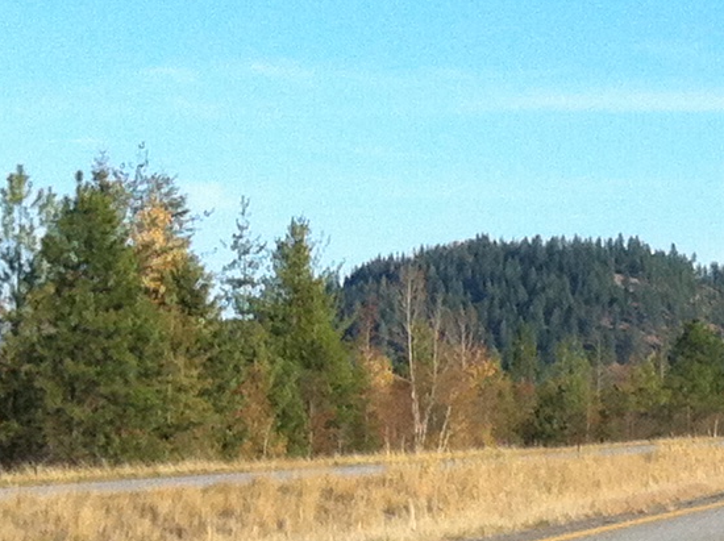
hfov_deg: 11.6
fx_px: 3446
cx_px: 987
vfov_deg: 9.0
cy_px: 350
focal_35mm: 165
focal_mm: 3.85
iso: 80
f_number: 2.8
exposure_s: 1/887
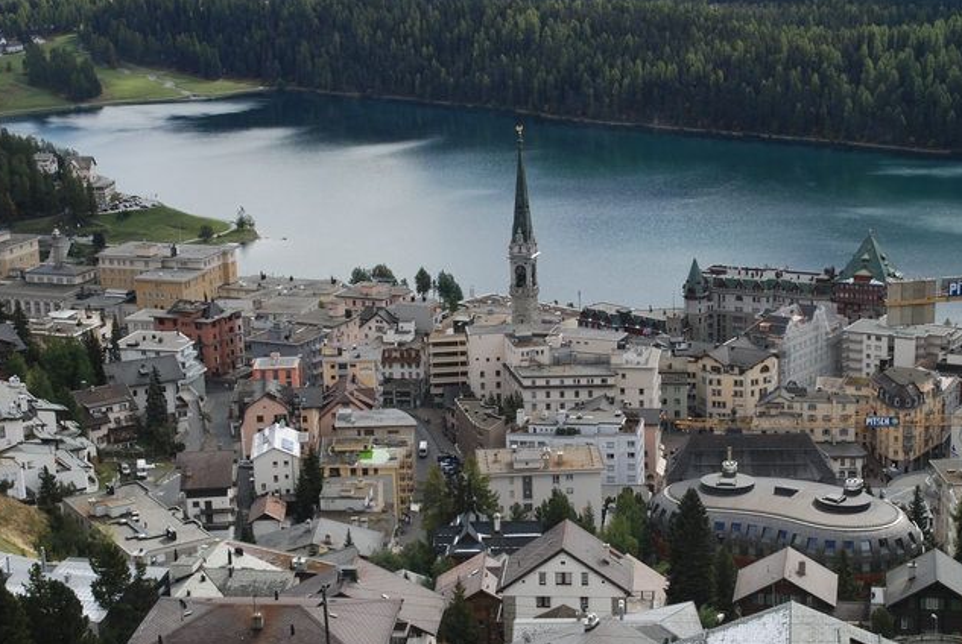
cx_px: 524
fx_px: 1713
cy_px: 328
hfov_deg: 31.4
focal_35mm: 64
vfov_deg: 21.3
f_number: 8
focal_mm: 36
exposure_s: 1/250
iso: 200
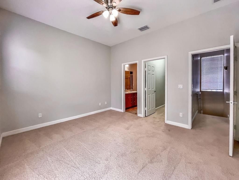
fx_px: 90
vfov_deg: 89.9
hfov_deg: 106.2
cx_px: 120
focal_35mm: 13
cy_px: 90
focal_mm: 1.54
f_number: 2.4
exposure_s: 1/120
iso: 200
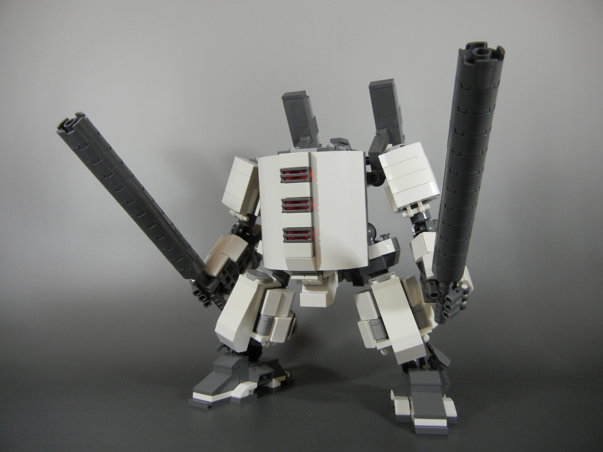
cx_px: 302
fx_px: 523
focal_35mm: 30
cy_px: 226
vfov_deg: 46.8
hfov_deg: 60.0
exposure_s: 1/68
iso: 400
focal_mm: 5.4
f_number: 3.5
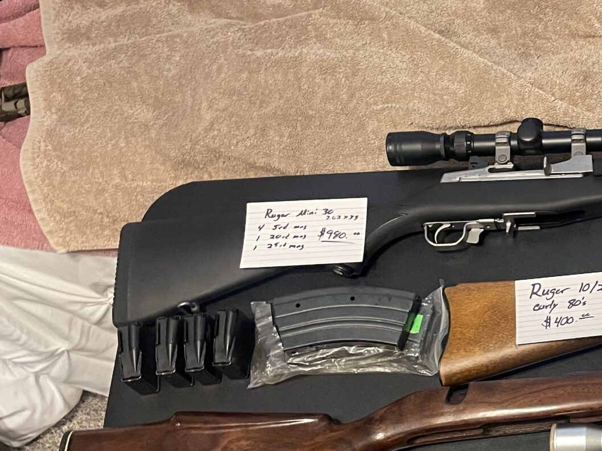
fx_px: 1095
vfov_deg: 23.2
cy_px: 297
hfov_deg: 27.2
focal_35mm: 63
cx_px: 720
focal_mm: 4.2
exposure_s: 1/40
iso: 500
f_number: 1.6
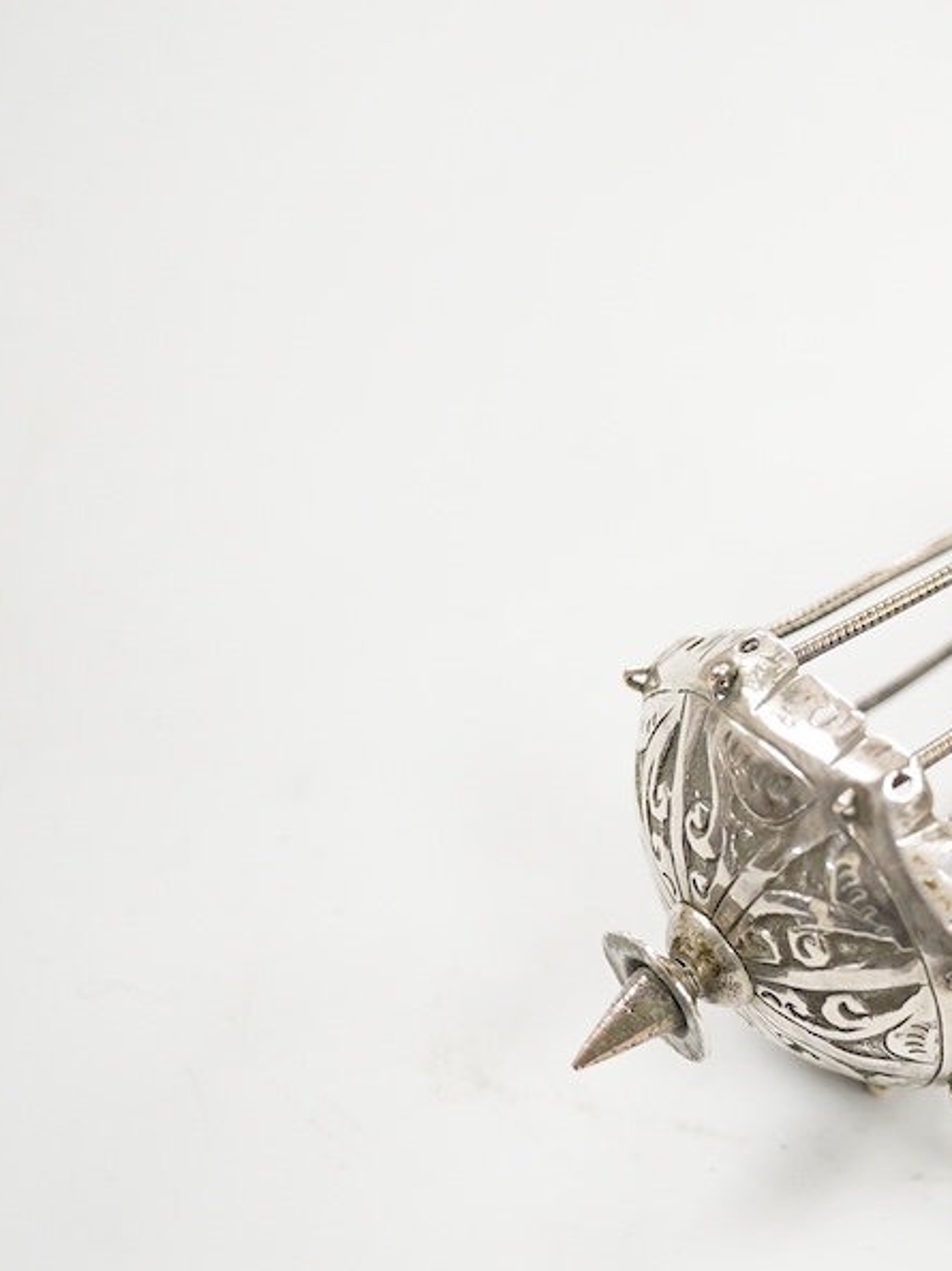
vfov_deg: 23.8
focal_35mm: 82
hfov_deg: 17.1
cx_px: 1188
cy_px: 655
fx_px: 3009
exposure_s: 1/320
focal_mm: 30
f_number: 3.5
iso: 2500
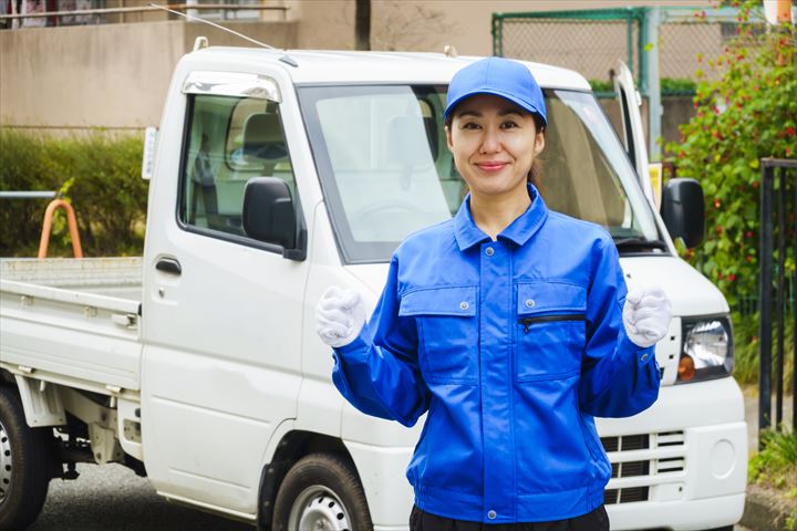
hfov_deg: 16.8
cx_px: 398
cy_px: 266
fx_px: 2701
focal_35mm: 122
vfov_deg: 11.2
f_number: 4.5
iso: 125
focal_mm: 44.38
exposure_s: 1/160
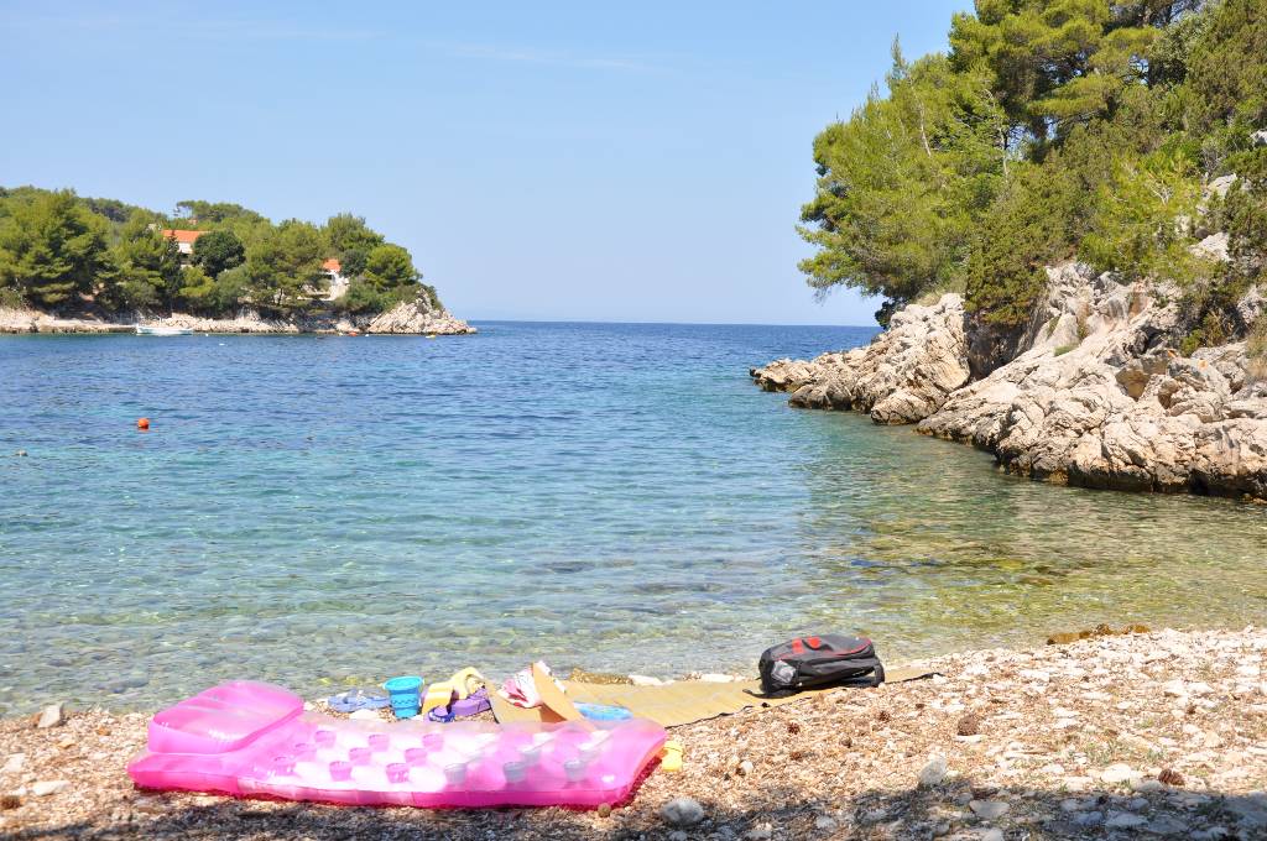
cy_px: 420
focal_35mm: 42
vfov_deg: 31.8
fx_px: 1476
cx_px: 634
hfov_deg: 46.5
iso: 200
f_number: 9
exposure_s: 1/320
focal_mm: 28
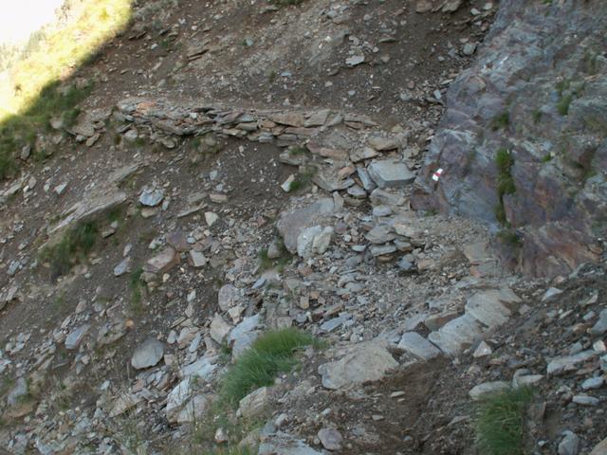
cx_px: 304
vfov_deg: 40.7
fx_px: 614
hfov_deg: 52.6
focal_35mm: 35
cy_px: 228
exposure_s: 1/40
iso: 50
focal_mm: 5.86
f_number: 4
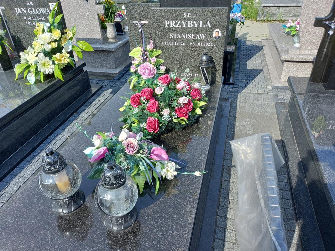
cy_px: 126
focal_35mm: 25
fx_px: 242
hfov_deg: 69.4
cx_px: 168
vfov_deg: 54.9
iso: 25
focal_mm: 4.6
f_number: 2
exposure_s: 1/367
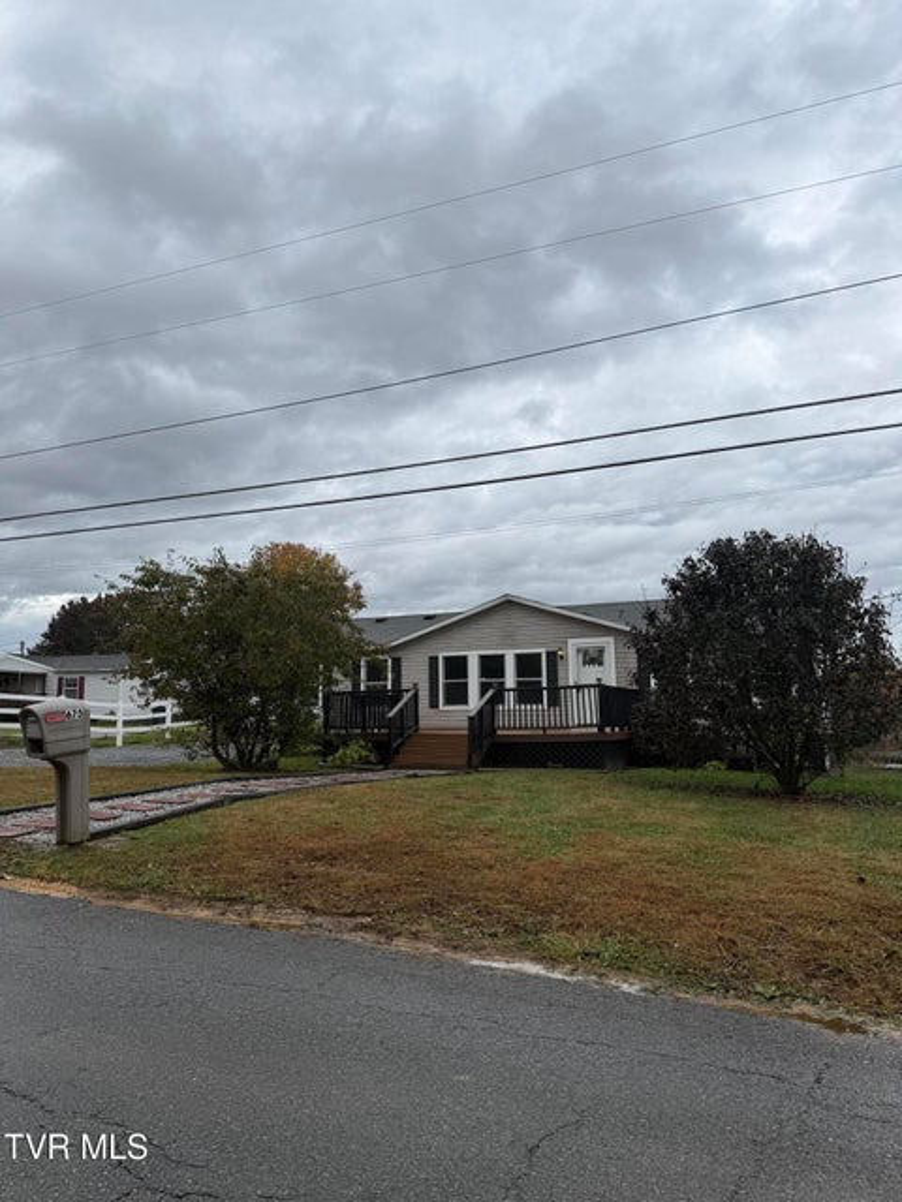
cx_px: 451
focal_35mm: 24
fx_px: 834
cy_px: 601
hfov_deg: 56.8
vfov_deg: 71.6
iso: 80
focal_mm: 6.76
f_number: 1.78
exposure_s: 1/2611
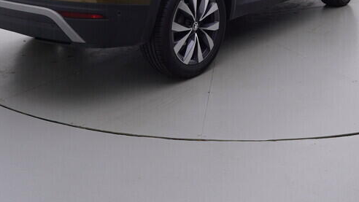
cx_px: 208
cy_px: -26
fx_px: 467
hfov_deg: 41.9
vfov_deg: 22.8
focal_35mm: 49
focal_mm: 15
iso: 200
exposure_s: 1/80
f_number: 5
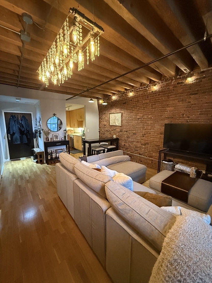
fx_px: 114
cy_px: 142
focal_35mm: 14
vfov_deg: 102.1
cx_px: 106
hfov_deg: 85.7
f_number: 2.2
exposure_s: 1/60
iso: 1000
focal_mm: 2.22
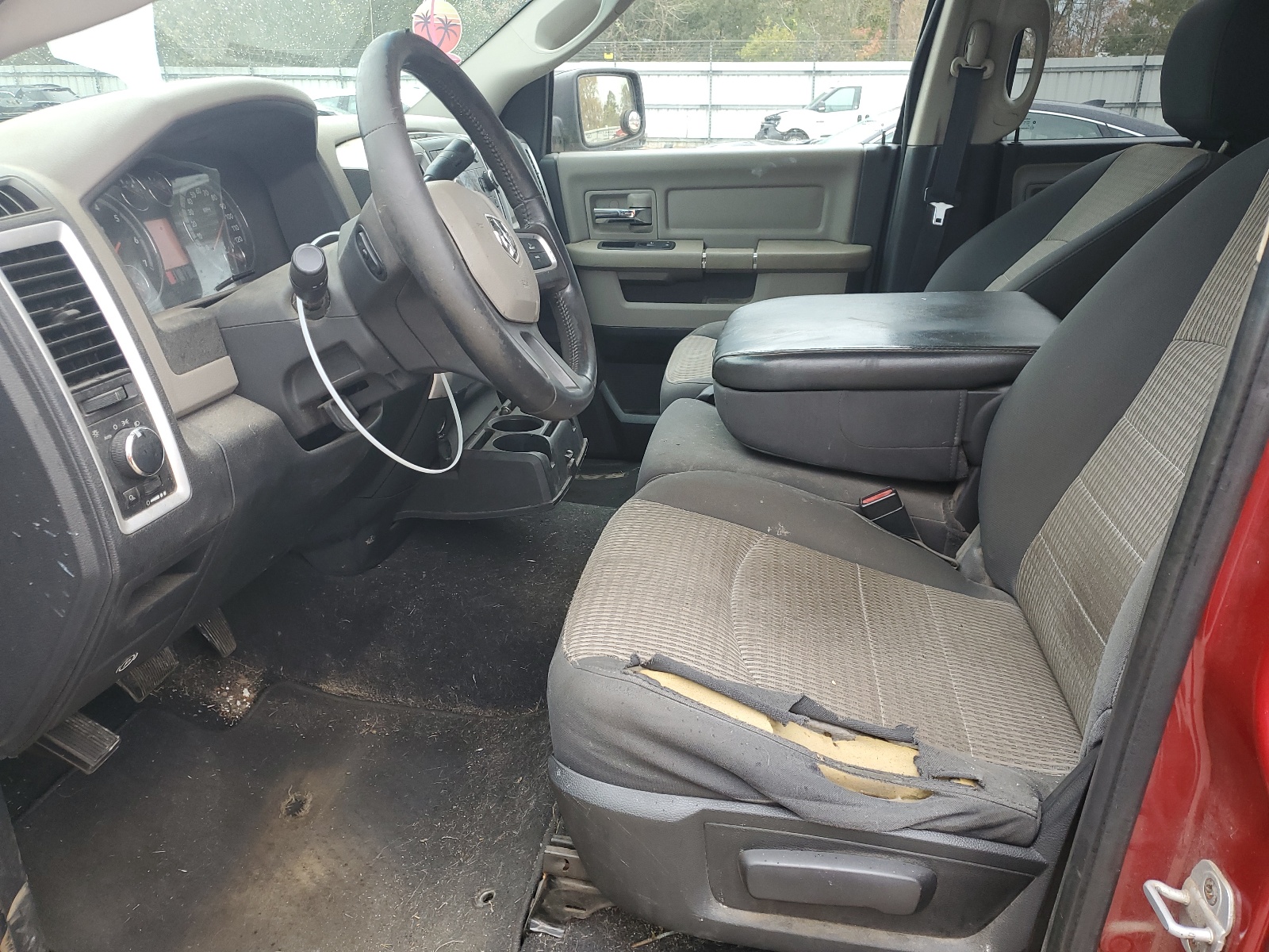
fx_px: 953
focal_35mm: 26
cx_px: 634
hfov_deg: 67.3
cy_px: 476
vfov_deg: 53.1
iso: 57
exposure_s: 1/100
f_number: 1.5
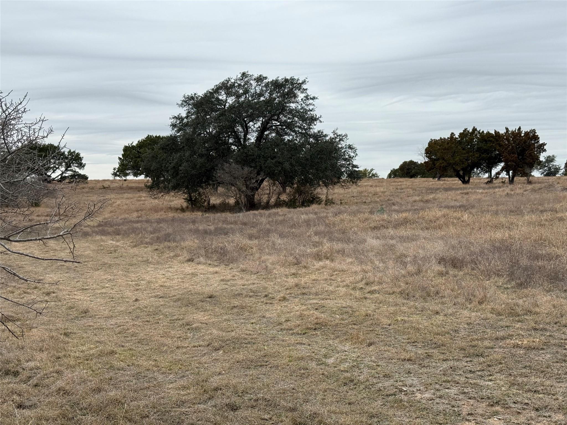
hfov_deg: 39.7
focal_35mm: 48
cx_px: 284
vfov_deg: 30.3
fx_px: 786
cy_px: 212
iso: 64
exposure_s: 1/1642
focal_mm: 6.76
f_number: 1.78
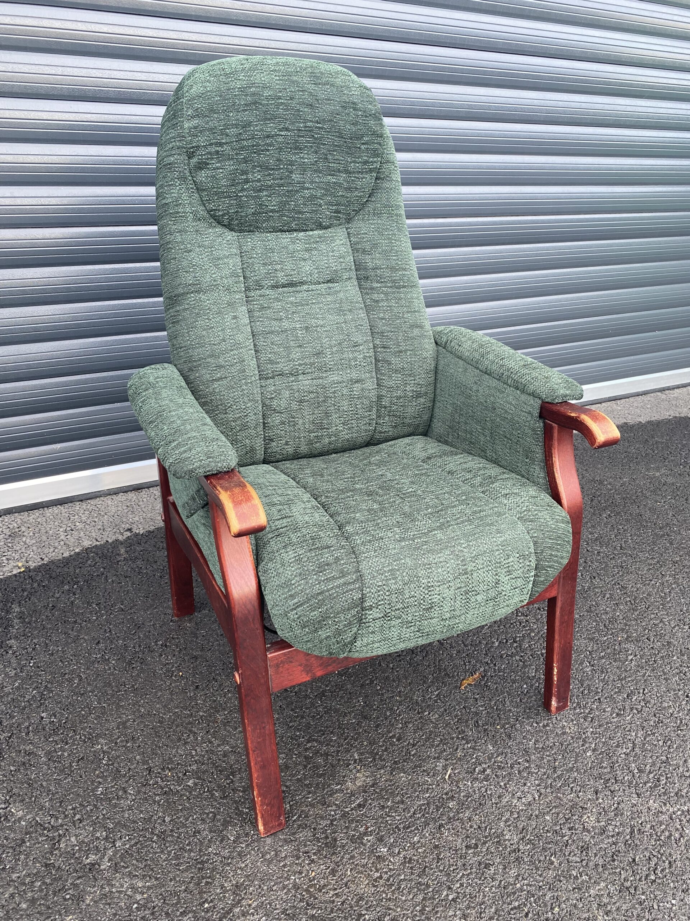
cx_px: 345
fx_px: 691
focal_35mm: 26
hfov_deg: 53.1
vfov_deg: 67.3
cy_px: 460
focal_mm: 4.25
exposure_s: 1/122
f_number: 1.8
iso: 64
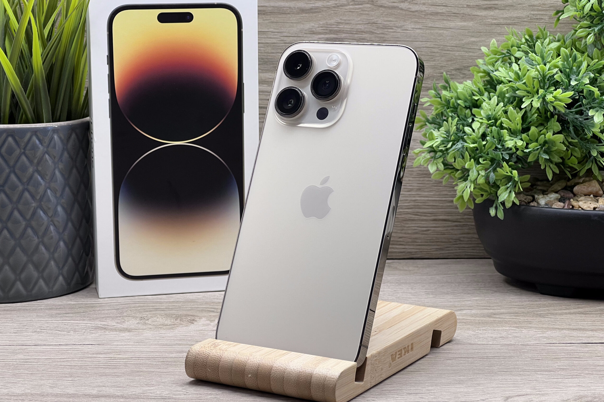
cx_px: 301
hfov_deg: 25.1
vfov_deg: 16.8
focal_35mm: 81
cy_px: 183
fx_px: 1359
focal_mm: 9
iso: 64
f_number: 2.8
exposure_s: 1/100
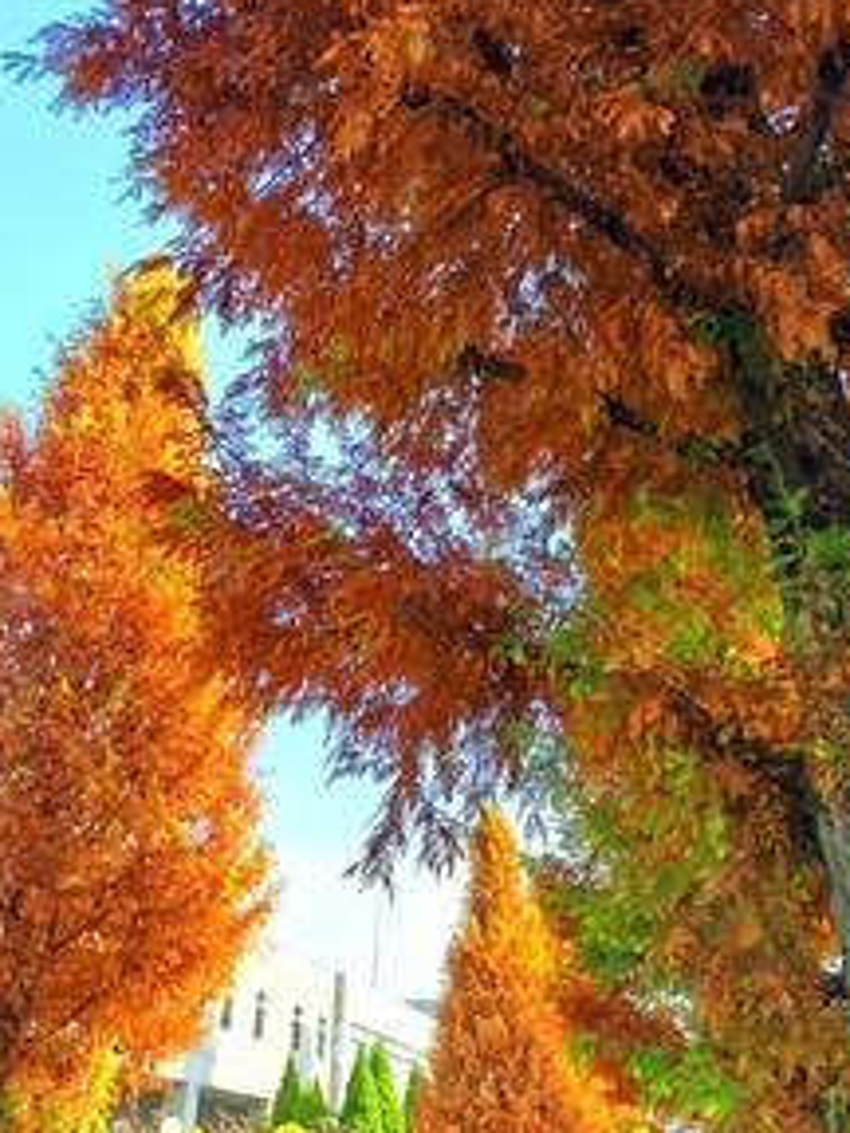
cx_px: 429
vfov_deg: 56.7
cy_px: 515
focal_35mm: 32
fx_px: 1048
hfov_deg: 44.2
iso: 80
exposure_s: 1/99.9
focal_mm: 6.14
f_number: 1.65
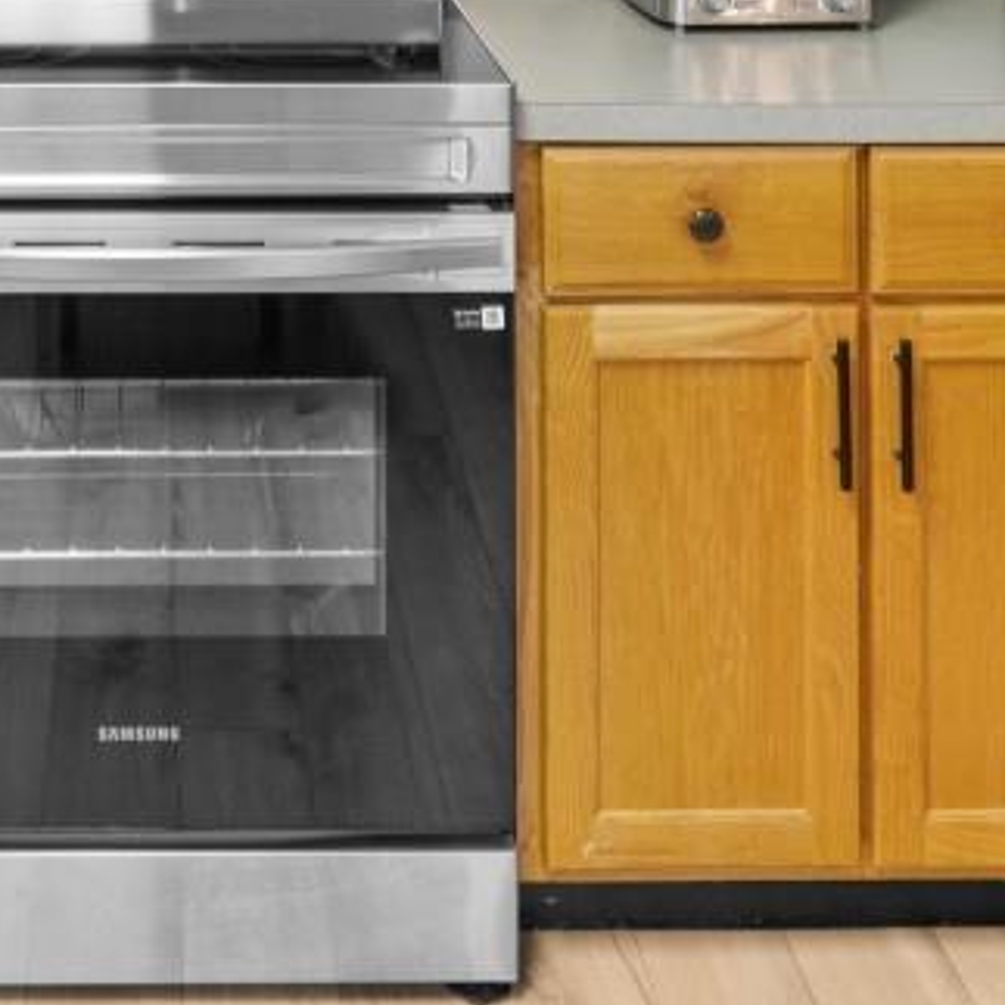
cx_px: 171
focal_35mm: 64
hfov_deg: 26.3
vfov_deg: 22.6
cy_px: -448
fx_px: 2102
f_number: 4.5
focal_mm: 10
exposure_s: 1/2
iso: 100
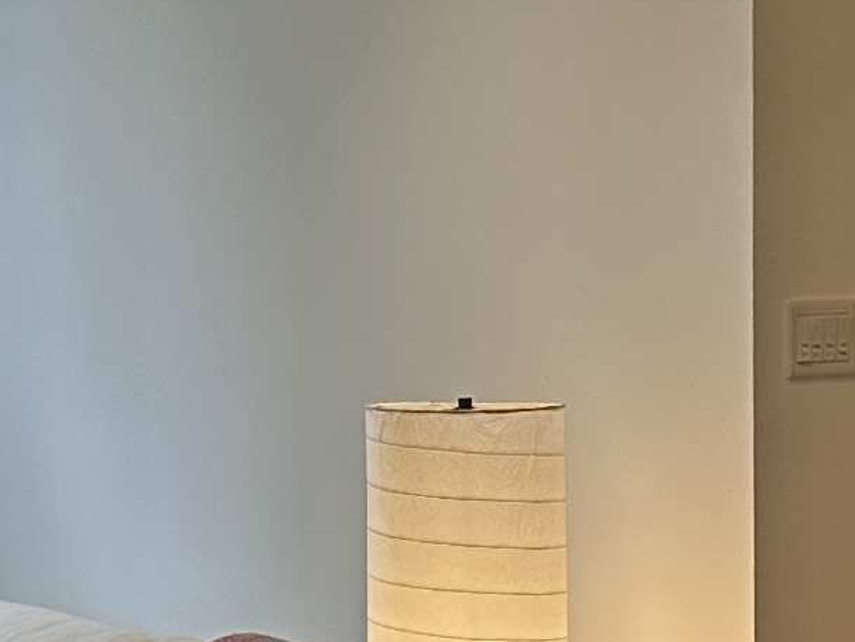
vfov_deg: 9.3
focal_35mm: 160
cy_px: 455
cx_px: 406
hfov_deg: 12.3
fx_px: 3953
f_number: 1.78
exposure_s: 1/100
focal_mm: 6.86
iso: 80
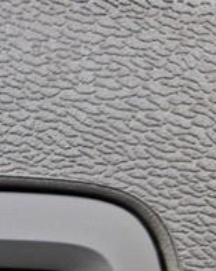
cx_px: -142
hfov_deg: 17.8
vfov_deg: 24.0
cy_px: 318
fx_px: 585
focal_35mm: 73
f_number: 1.8
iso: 640
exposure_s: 1/50
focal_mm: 5.4
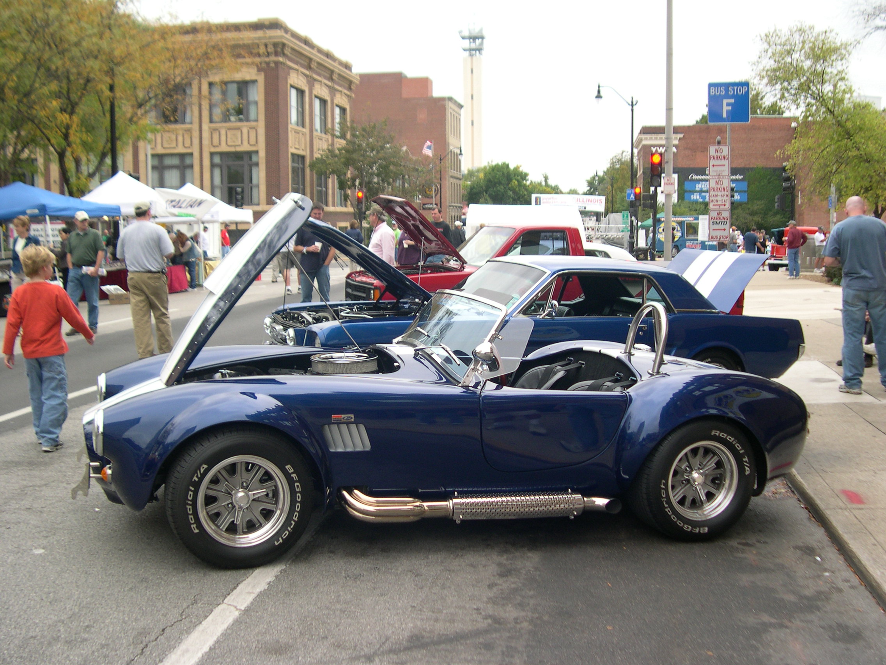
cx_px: 443
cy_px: 332
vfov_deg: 37.7
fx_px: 973
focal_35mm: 38
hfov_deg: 49.0
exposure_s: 1/175
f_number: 2.8
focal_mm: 8
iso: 100
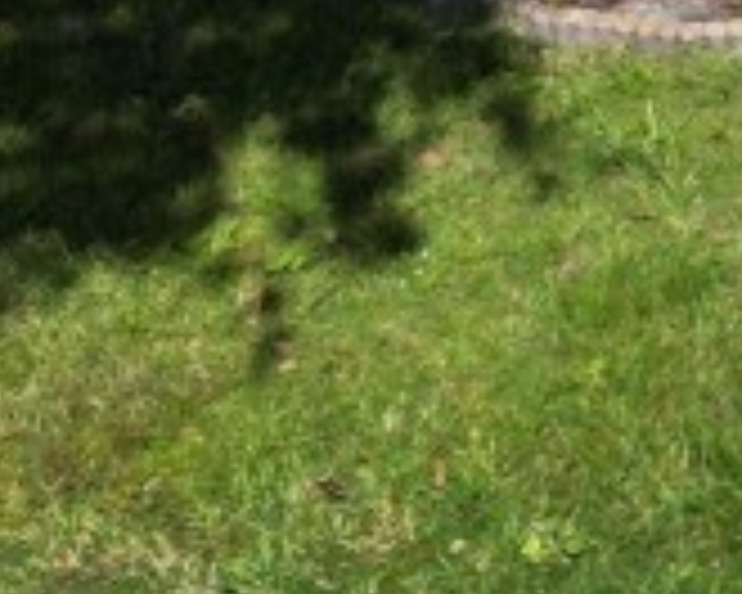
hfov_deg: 12.2
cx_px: 1354
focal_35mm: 145
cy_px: -945
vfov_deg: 9.3
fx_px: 3184
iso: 130
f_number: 1.7
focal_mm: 6.72
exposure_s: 1/5000
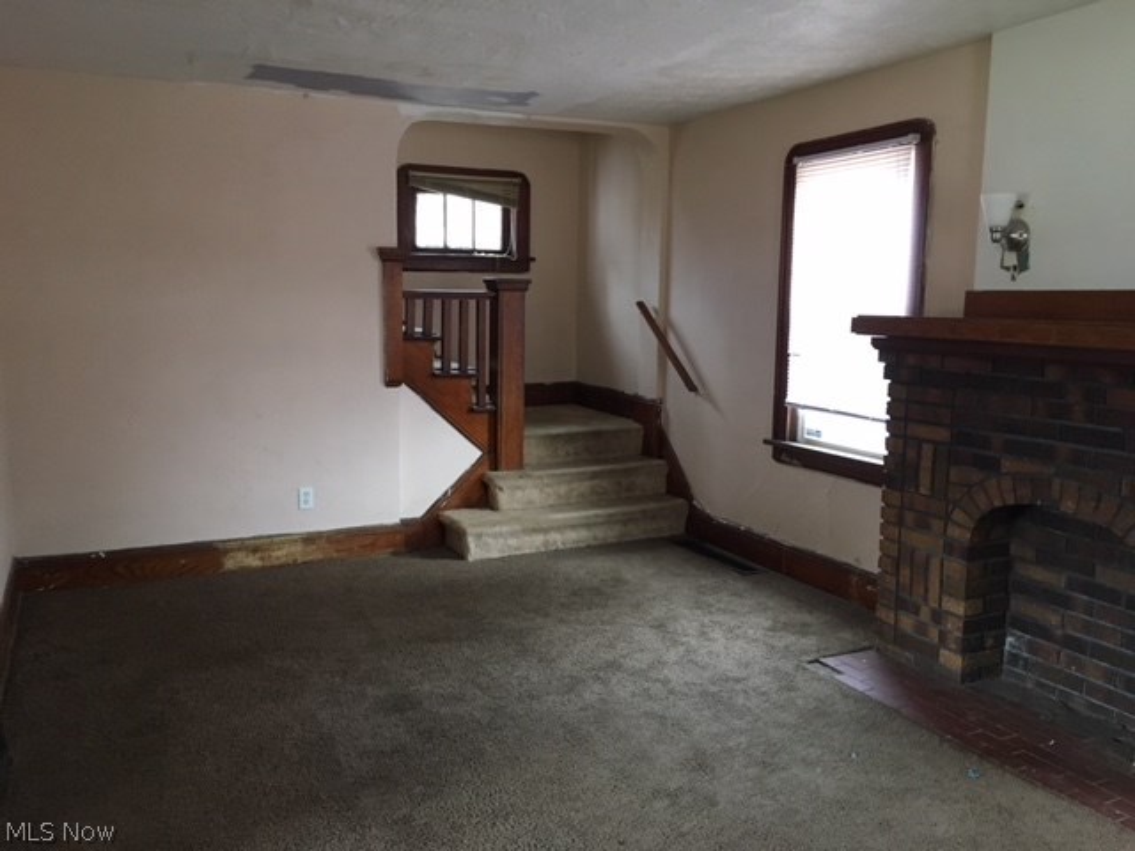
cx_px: 568
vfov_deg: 48.2
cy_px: 426
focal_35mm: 29
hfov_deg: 61.7
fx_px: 951
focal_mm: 4.15
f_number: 2.2
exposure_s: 1/30
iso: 160
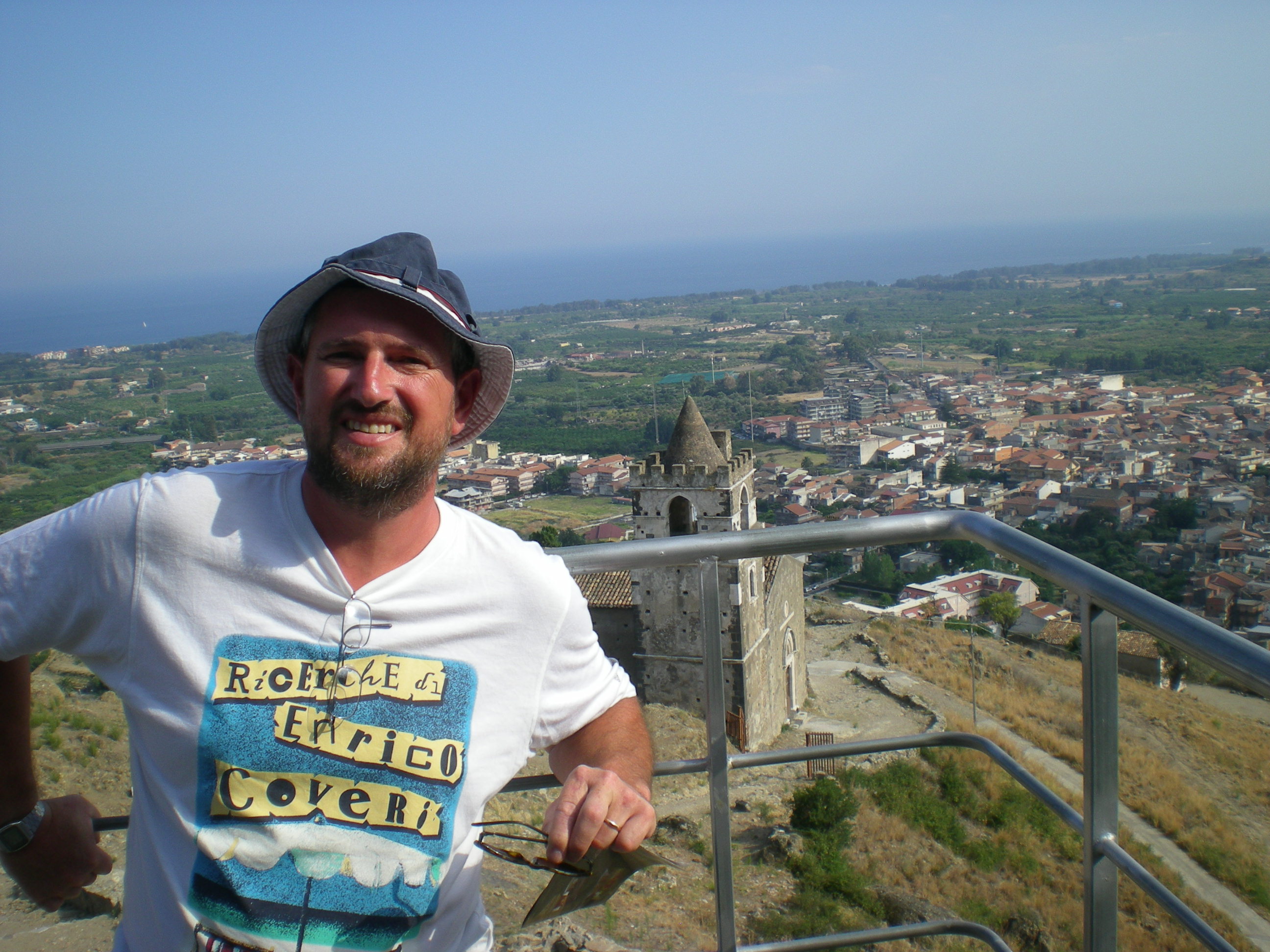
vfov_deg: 37.7
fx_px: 1394
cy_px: 476
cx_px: 635
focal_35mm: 38
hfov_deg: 49.0
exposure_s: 1/416
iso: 50
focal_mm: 6.3
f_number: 4.6
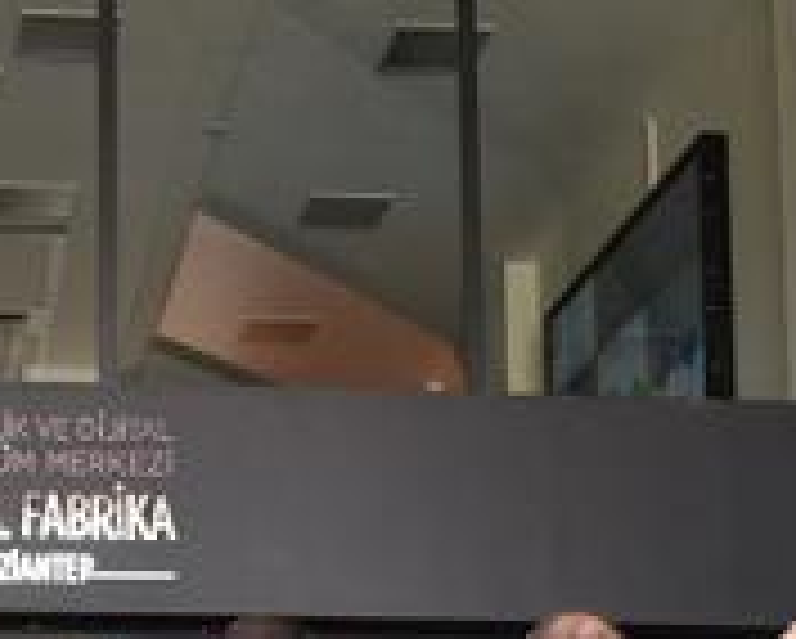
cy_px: 902
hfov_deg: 18.8
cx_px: -81
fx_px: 2311
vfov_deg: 14.8
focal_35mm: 98
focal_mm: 24
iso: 1250
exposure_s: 1/640
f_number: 4
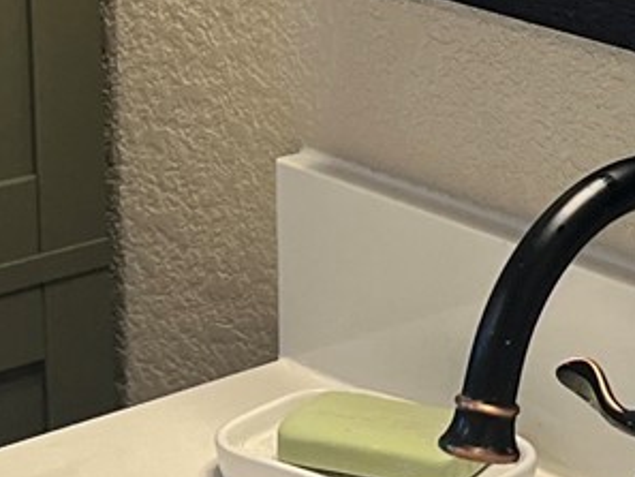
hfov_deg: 11.6
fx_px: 3083
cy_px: -45
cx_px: 678
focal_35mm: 168
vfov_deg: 8.8
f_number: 1.5
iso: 125
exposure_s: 1/120
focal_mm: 5.7
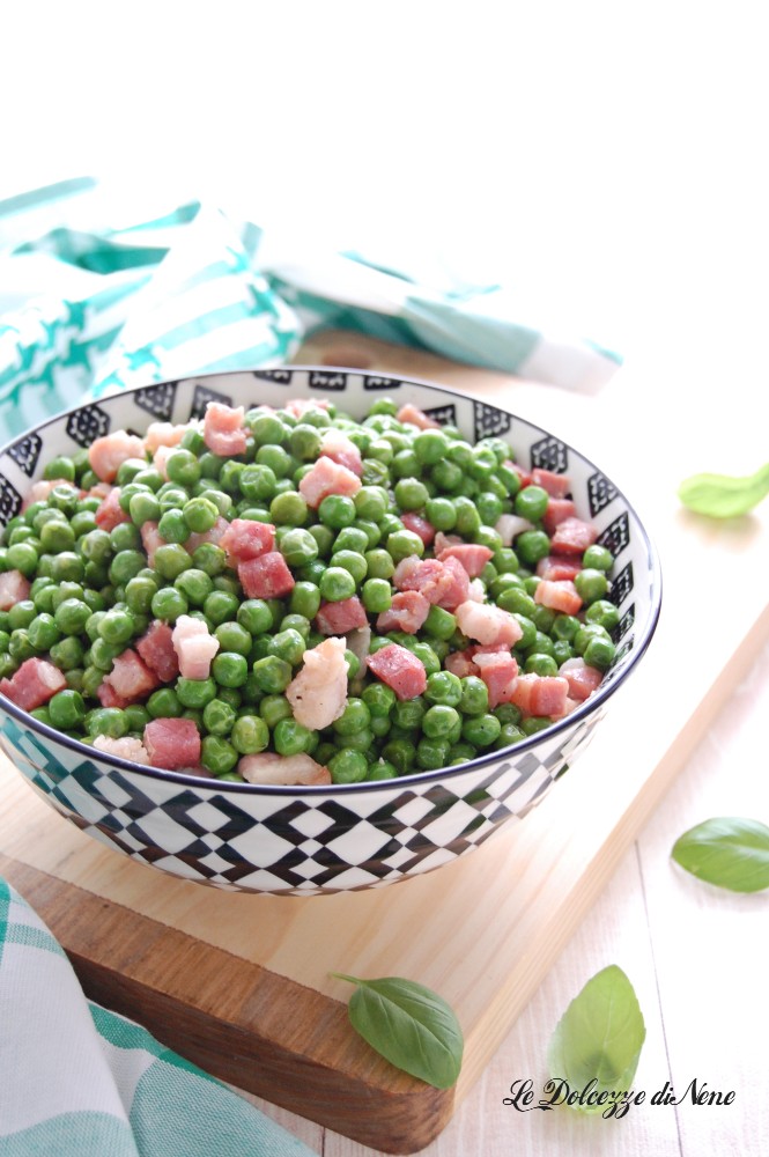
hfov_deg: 21.5
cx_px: 384
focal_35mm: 63
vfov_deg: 31.9
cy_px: 578
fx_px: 2022
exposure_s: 1/25
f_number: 5.3
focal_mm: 42
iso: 800
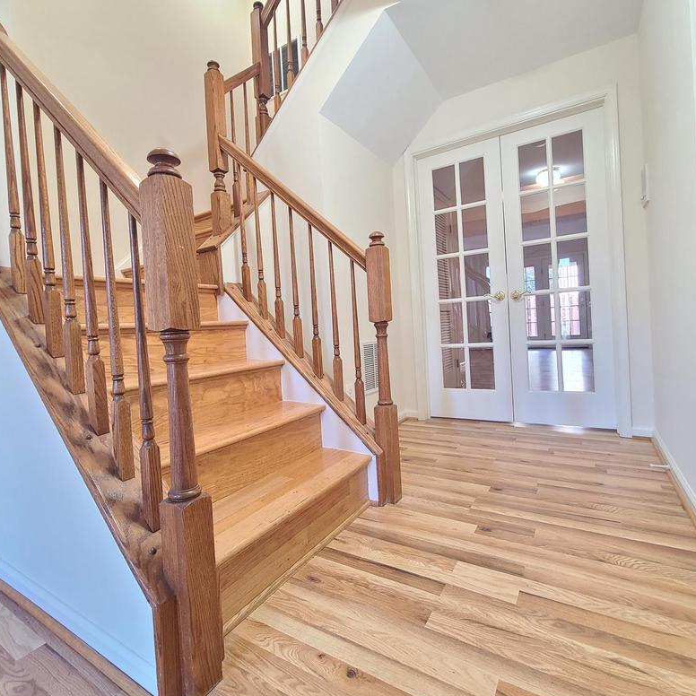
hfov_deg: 87.4
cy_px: 326
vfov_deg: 87.3
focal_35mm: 16
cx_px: 336
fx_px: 364
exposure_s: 1/30
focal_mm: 2.2
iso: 320
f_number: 2.2
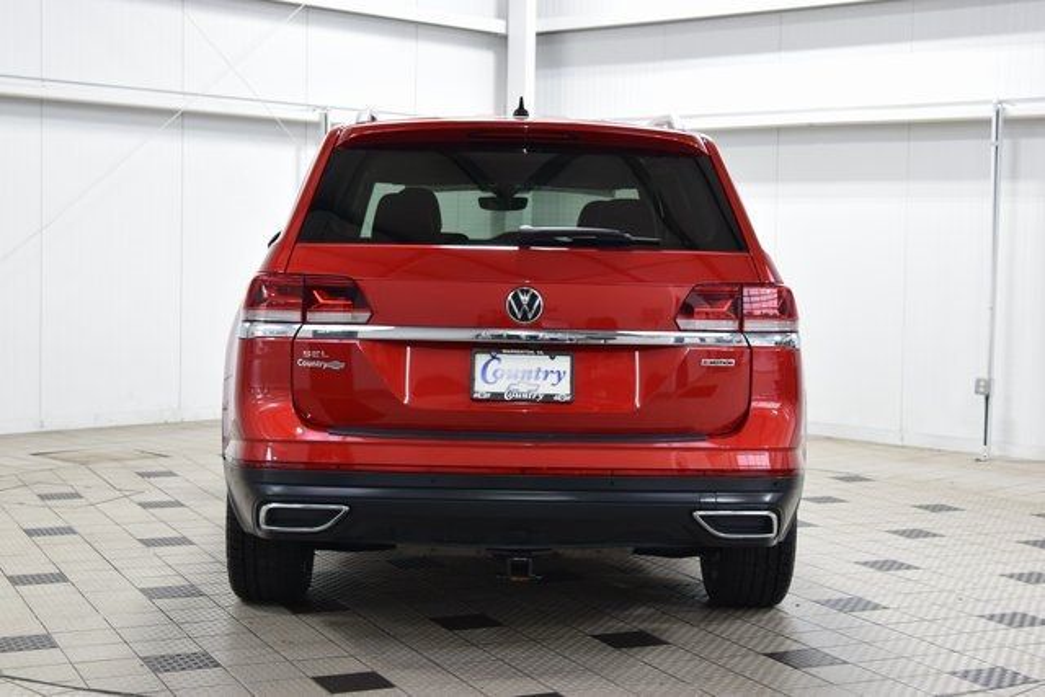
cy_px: 348
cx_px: 522
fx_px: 1742
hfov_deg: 33.4
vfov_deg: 22.6
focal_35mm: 60
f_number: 6.3
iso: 720
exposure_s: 1/15
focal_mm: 40
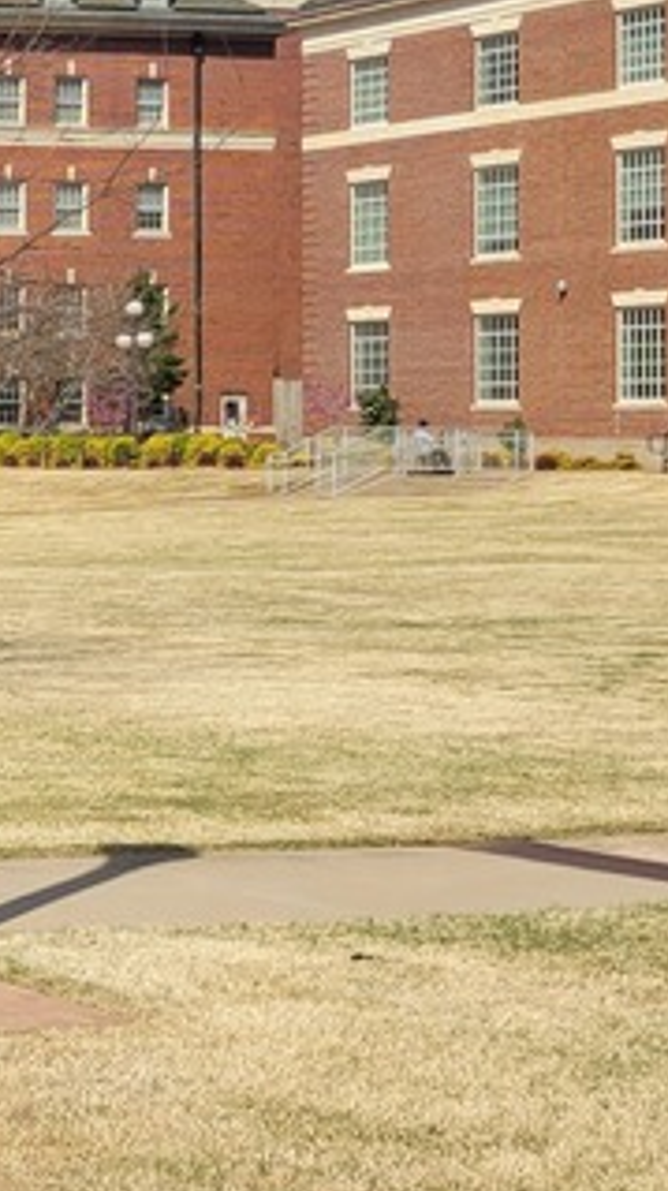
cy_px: 399
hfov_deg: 11.3
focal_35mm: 91
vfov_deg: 23.3
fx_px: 2871
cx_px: -862
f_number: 1.8
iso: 40
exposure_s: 1/2314
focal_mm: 5.4
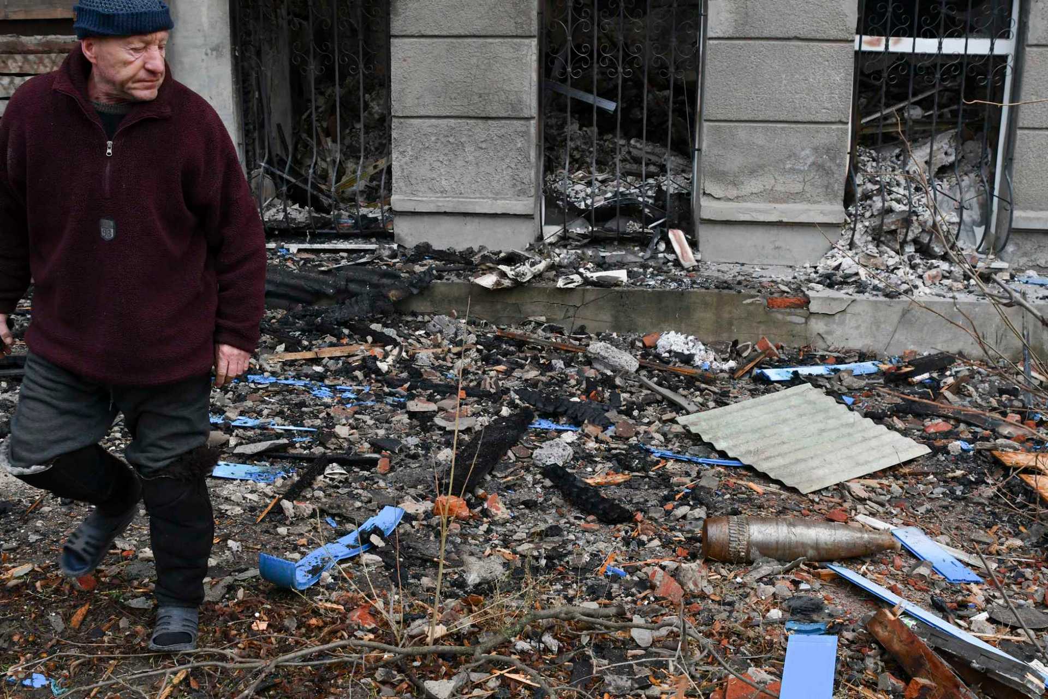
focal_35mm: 36
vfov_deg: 36.9
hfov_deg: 53.1
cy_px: 350
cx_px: 524
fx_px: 1048
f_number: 6.3
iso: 800
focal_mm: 24
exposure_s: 1/250
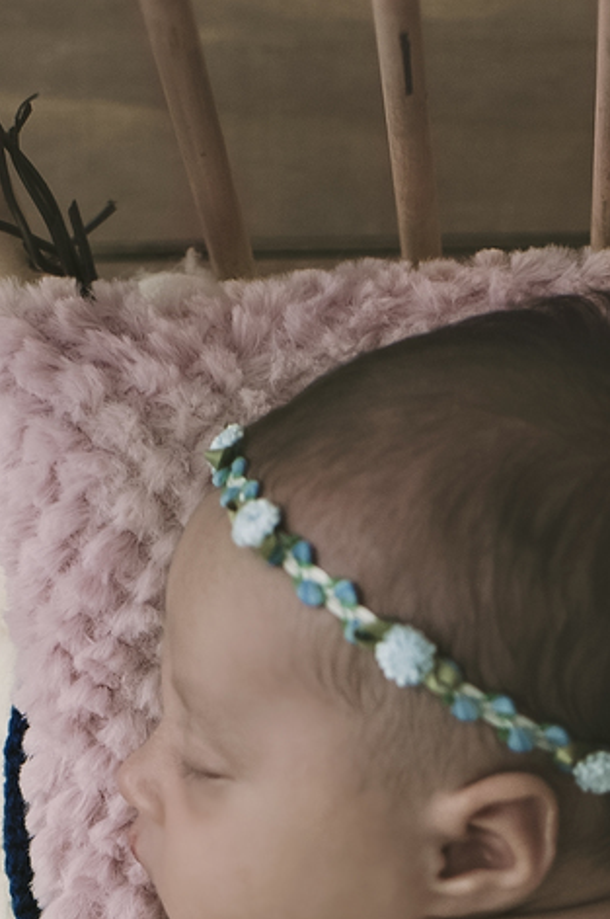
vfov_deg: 14.4
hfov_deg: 10.2
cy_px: 1343
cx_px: 505
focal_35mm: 134
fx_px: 3413
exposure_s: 1/250
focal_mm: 35
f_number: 2.8
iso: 320
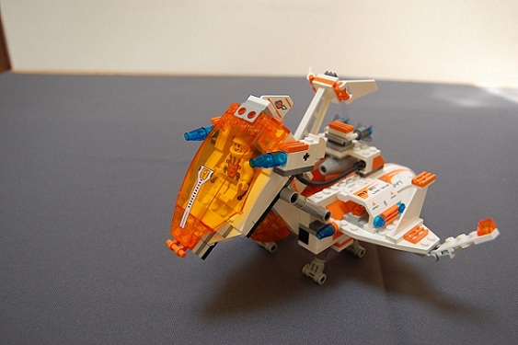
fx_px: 432
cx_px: 259
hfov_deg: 61.9
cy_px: 172
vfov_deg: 43.6
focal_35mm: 30
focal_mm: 20
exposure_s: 1/100
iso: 400
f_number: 5
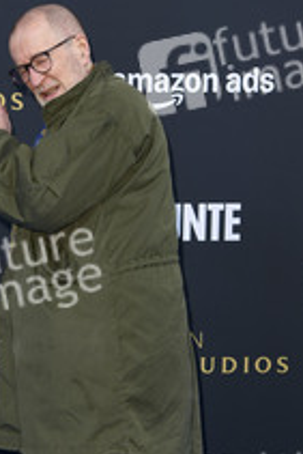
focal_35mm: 87
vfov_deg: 22.9
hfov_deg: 15.6
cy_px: 387
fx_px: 1096
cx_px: 54
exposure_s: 1/500
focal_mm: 46
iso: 400
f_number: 4
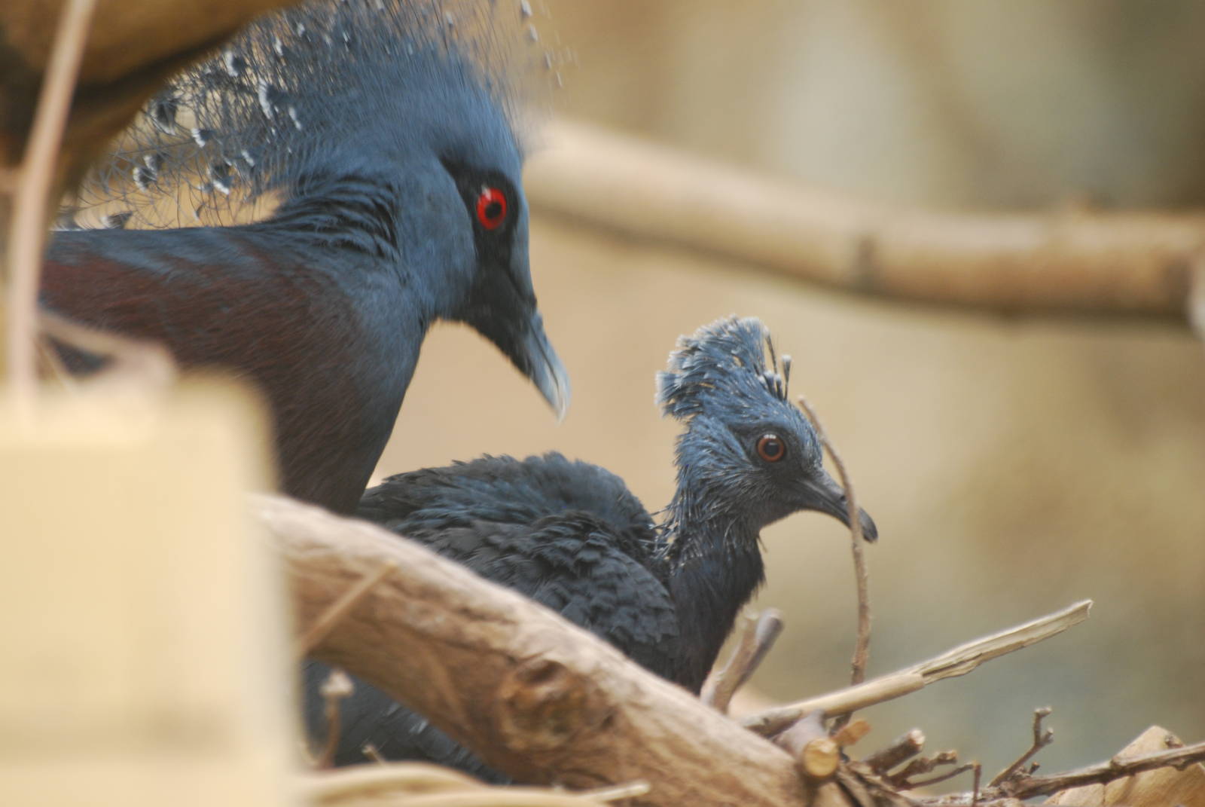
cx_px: 602
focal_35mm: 450
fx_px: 15080
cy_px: 404
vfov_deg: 3.1
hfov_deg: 4.6
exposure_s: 1/40
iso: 400
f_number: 5.6
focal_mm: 300
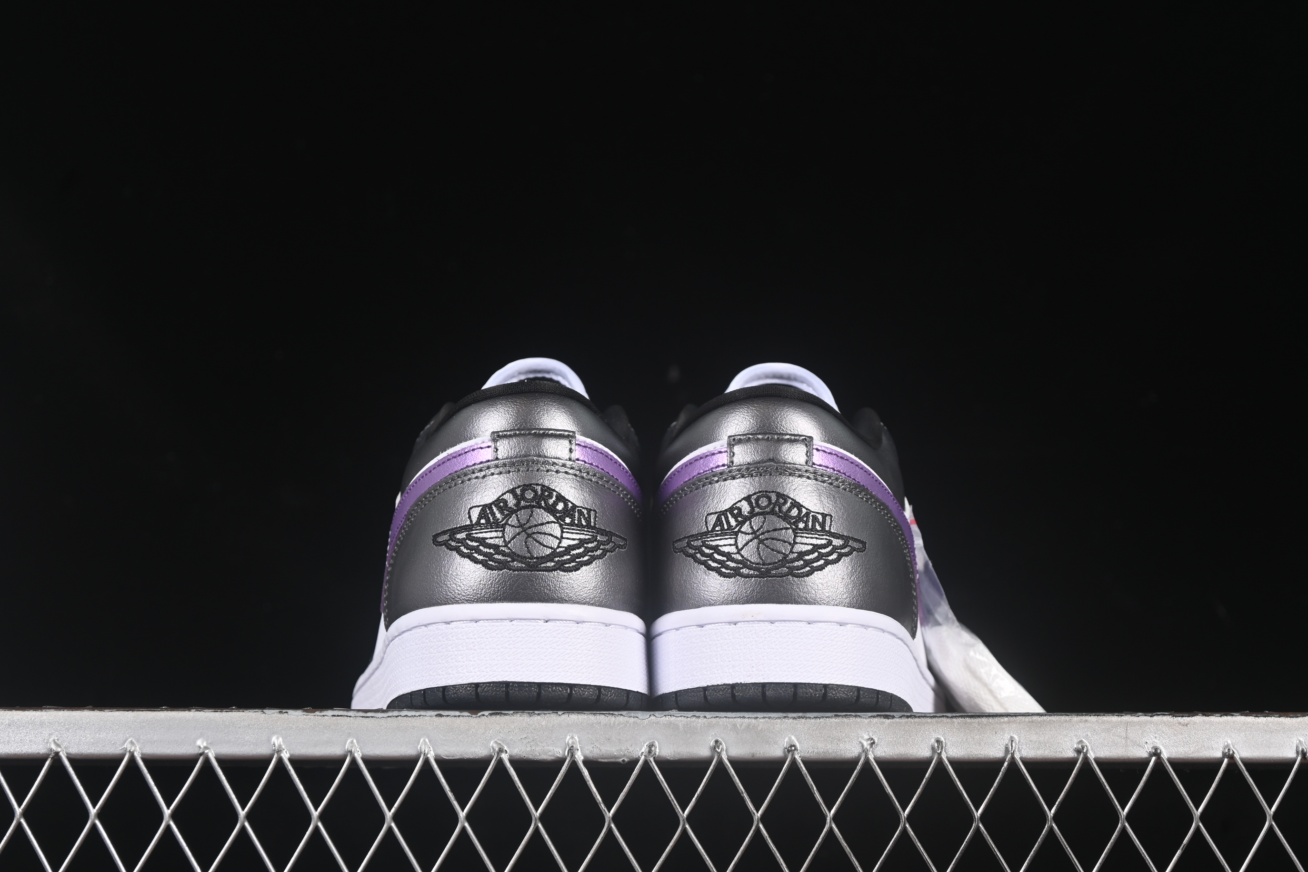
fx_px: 2761
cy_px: 434
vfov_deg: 18.0
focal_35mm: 76
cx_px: 655
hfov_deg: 26.6
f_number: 6.3
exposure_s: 1/60
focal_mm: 50
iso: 160
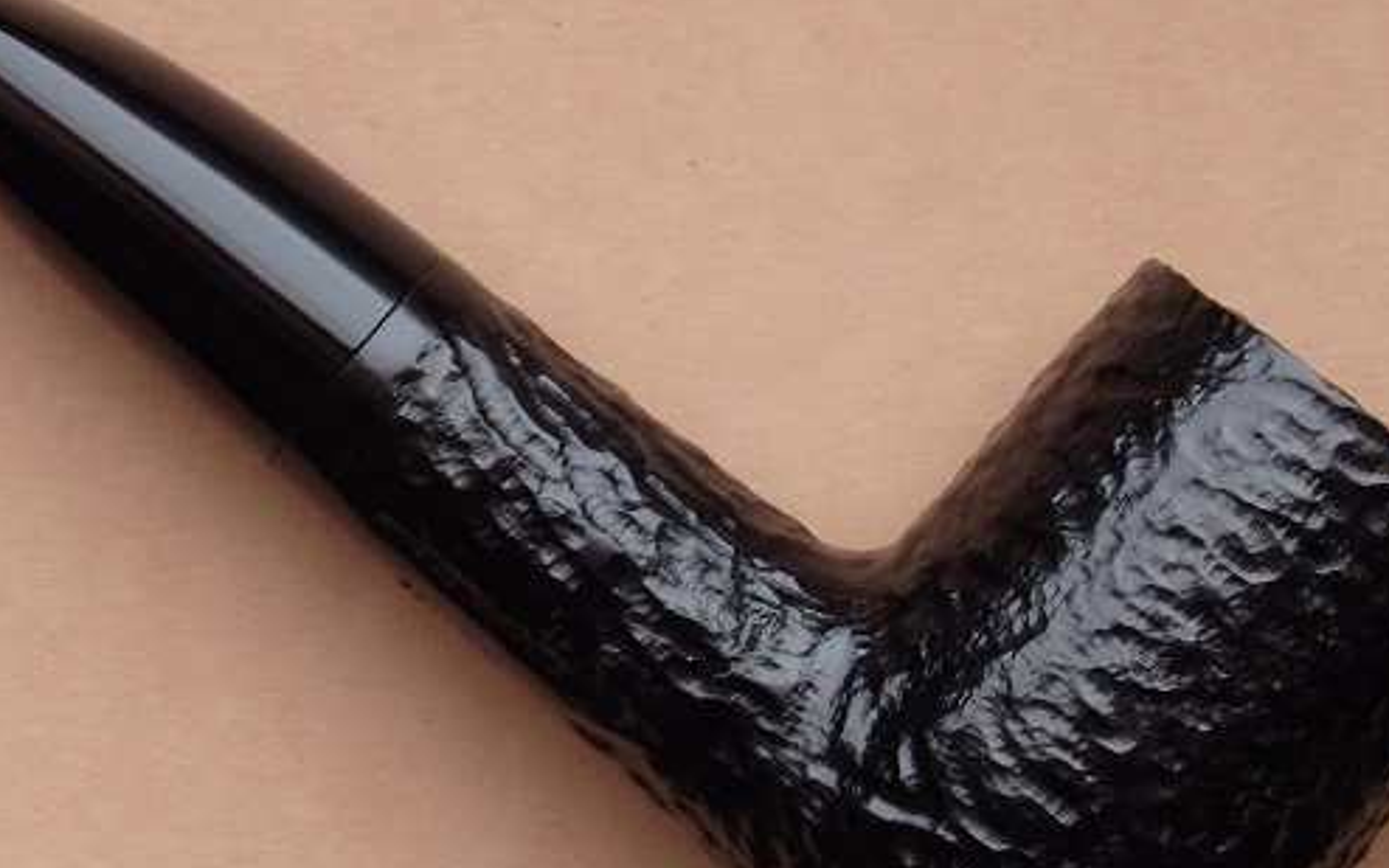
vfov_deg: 12.7
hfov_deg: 20.2
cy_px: 416
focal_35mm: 103
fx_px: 3900
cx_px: 574
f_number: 4.2
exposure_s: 1/6
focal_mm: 10.8
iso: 125
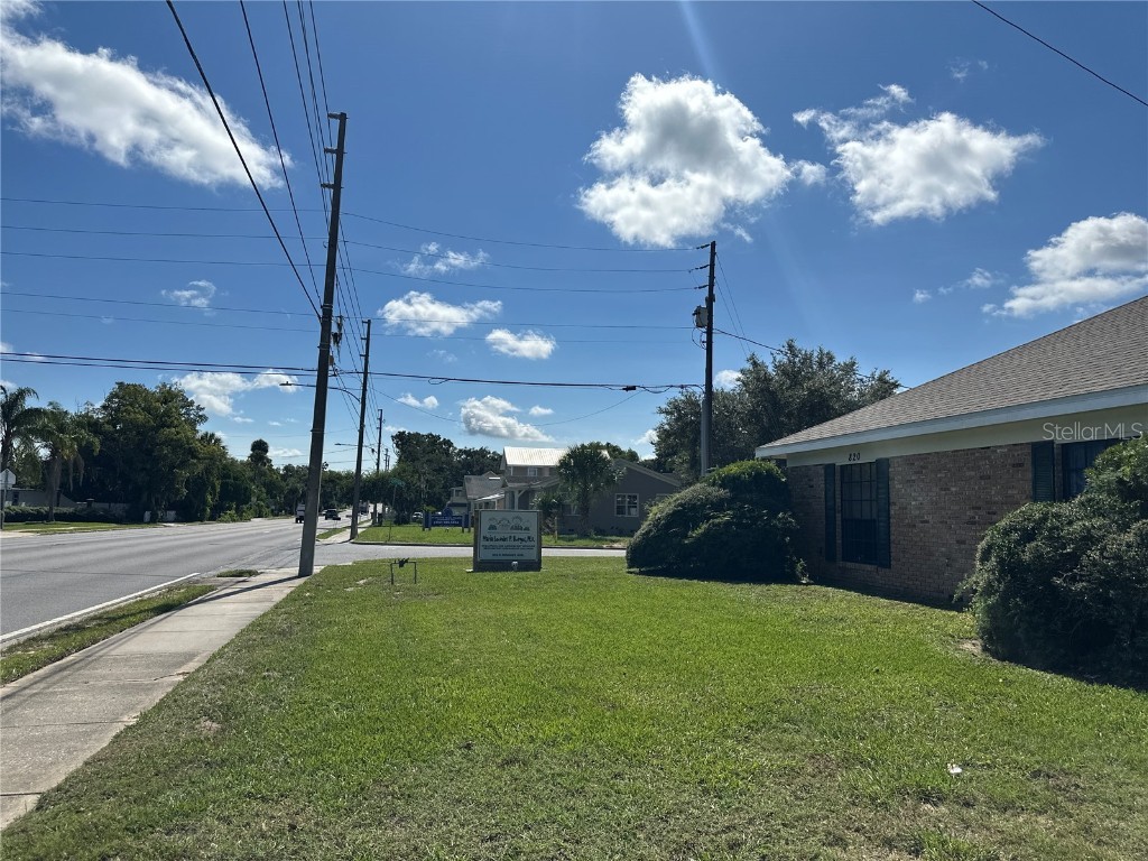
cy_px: 430
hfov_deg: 71.6
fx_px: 796
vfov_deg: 56.8
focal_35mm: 24
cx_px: 574
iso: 100
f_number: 1.78
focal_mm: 6.86
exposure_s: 1/13699
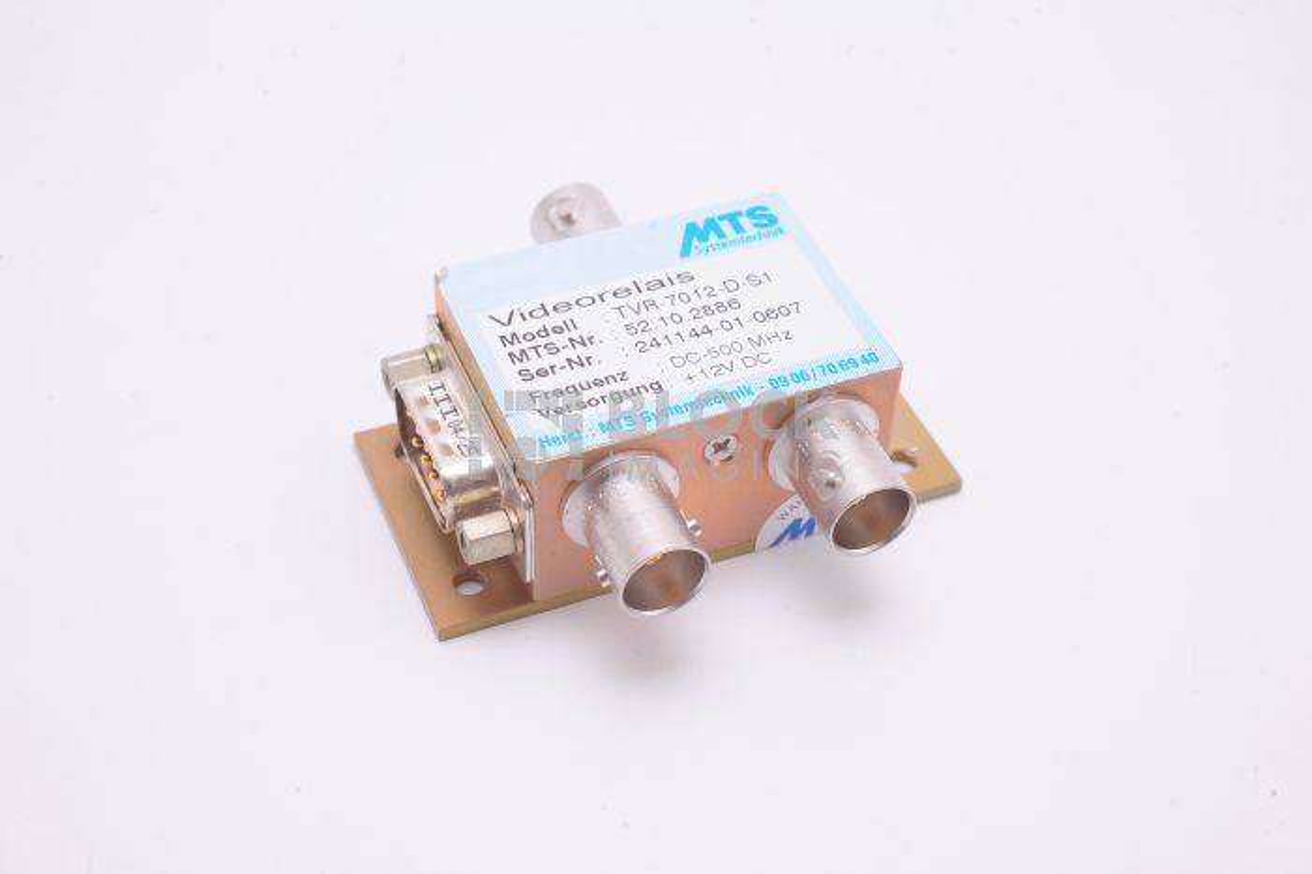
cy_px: 437
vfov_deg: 27.0
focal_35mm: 50
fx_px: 1821
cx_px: 656
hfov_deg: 39.6
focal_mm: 50
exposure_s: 1/125
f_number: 14
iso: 320
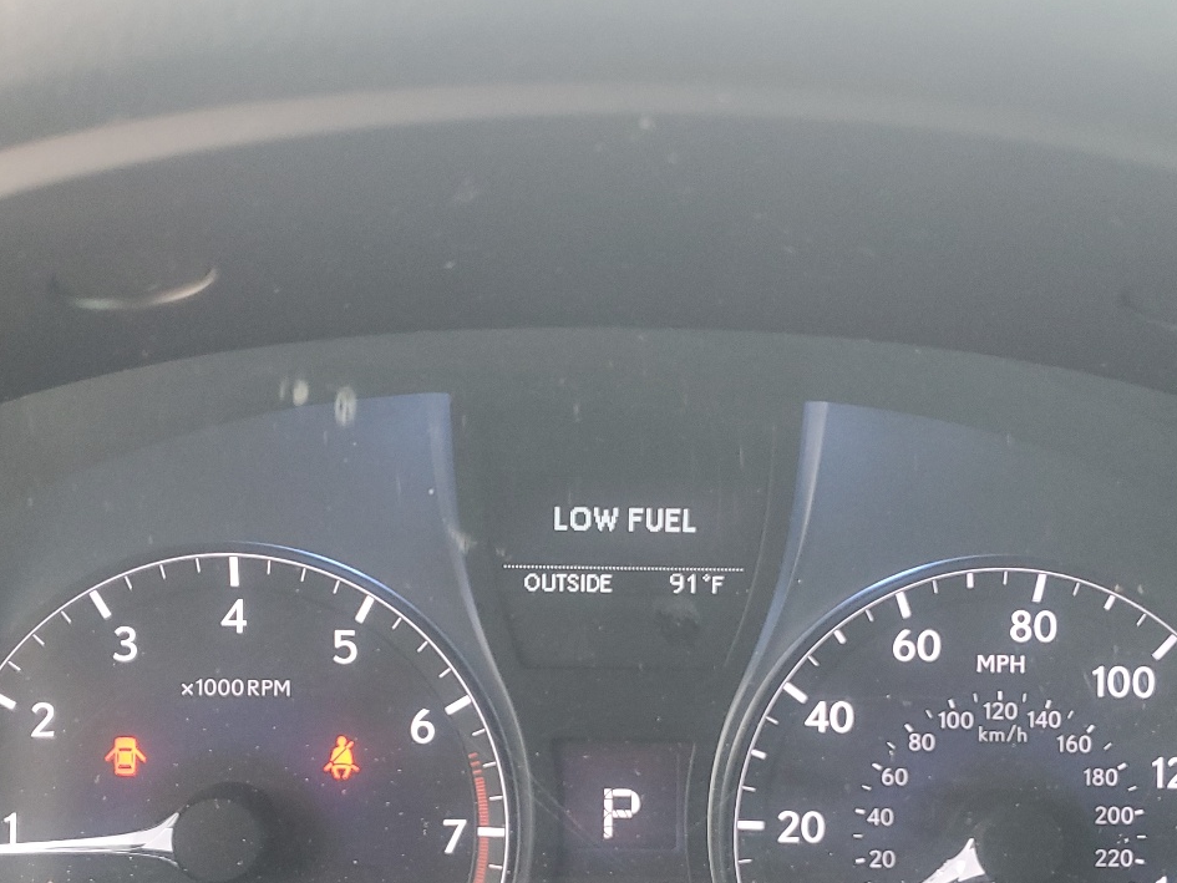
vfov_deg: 32.2
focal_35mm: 44
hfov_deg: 42.9
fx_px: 1496
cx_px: 593
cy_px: 681
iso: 124
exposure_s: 1/60.2
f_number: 1.5
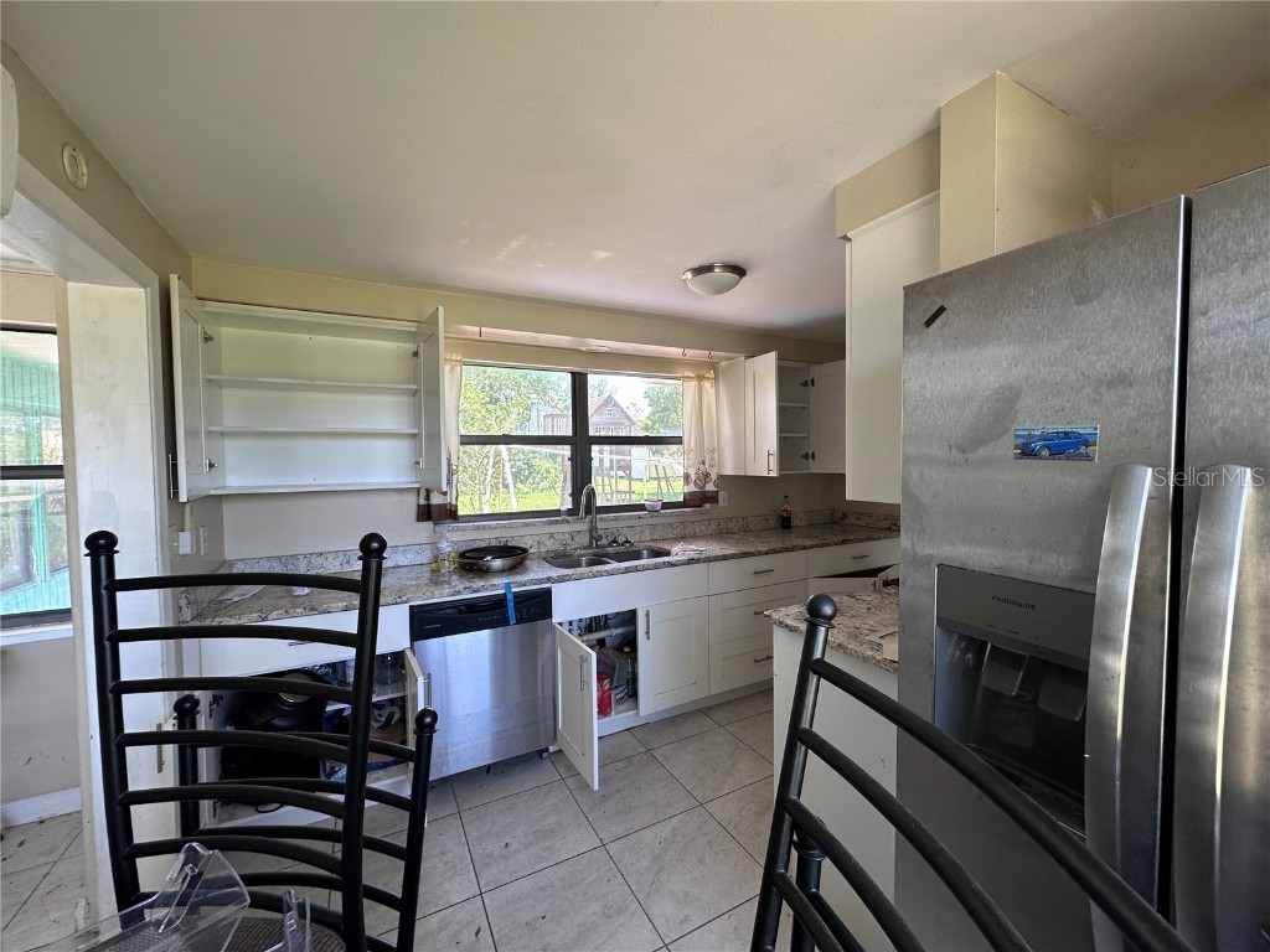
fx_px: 514
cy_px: 476
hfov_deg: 102.1
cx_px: 635
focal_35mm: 14
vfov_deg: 85.7
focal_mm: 2.22
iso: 50
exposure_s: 1/99
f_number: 2.2
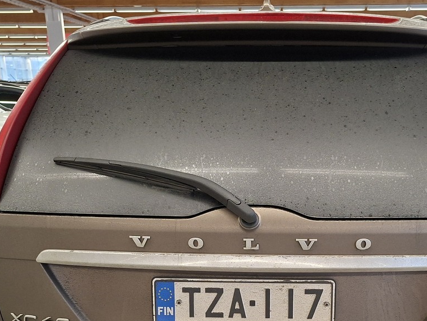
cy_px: 278
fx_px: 531
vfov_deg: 32.3
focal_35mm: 43
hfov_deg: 43.6
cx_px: 259
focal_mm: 5.54
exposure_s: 1/100
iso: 320
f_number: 1.8
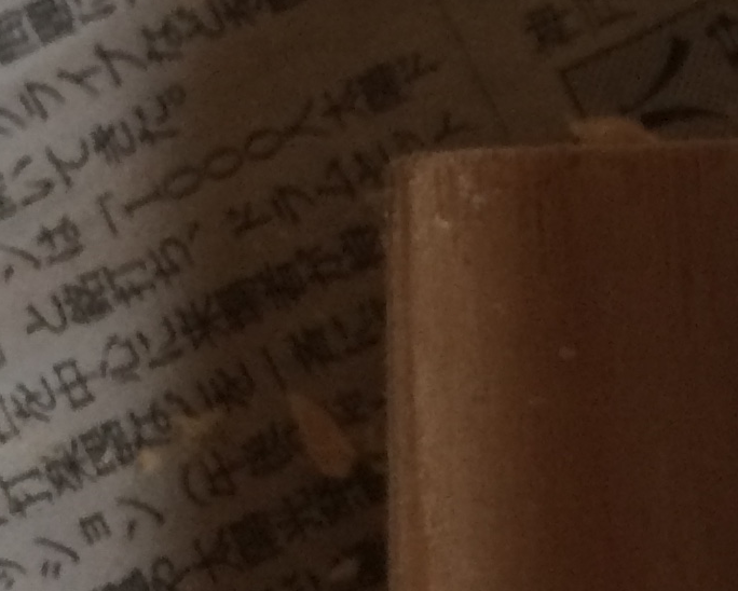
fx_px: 2950
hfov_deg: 13.4
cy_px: 160
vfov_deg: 11.4
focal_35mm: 135
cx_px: 1118
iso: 100
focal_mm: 4.15
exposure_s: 1/30
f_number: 2.2
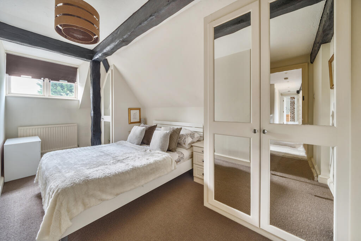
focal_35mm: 13
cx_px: 180
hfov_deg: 108.3
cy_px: 120
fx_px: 130
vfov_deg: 85.4
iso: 100
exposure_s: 1/1.67
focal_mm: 13
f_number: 8
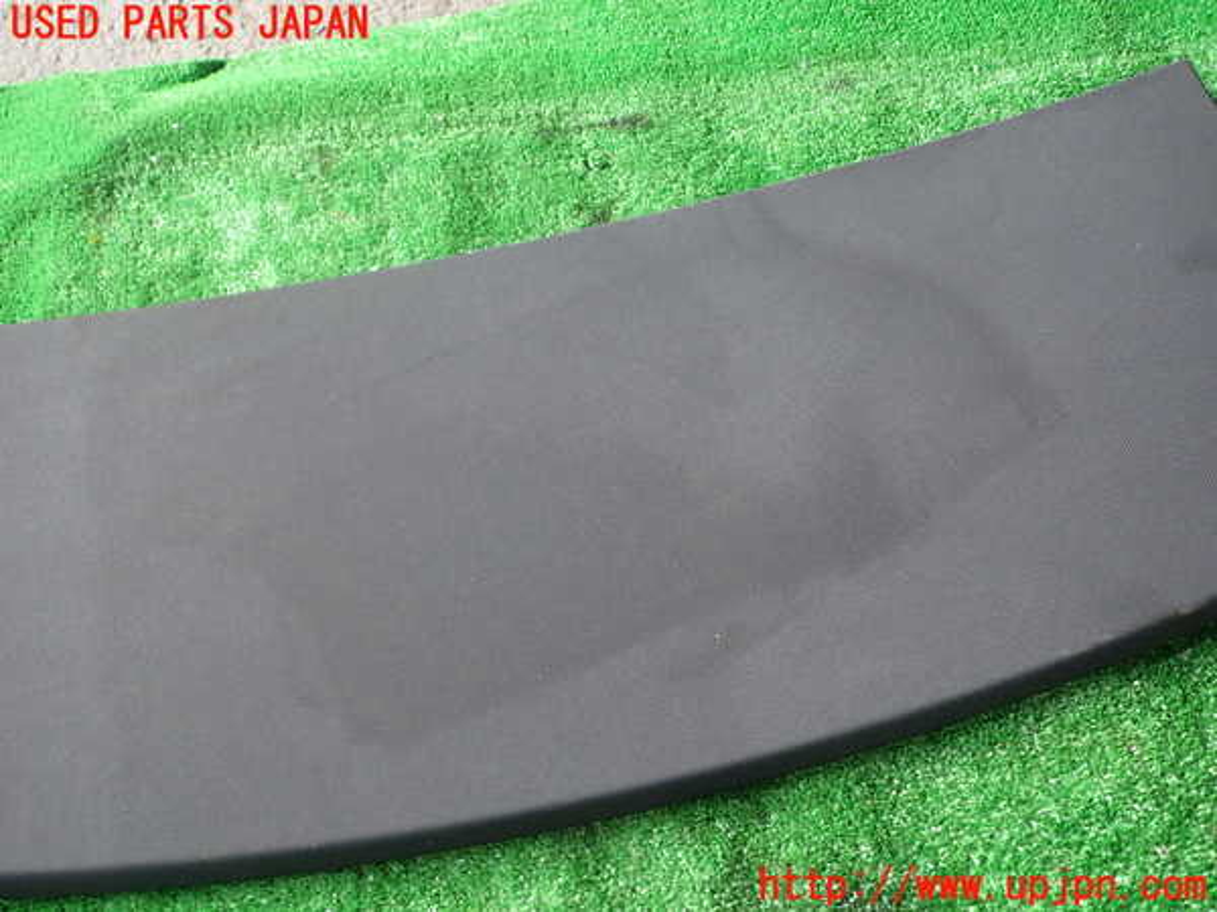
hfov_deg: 63.4
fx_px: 984
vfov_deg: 49.7
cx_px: 608
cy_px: 456
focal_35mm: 28
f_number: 2.2
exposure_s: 1/30
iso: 200
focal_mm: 5.05
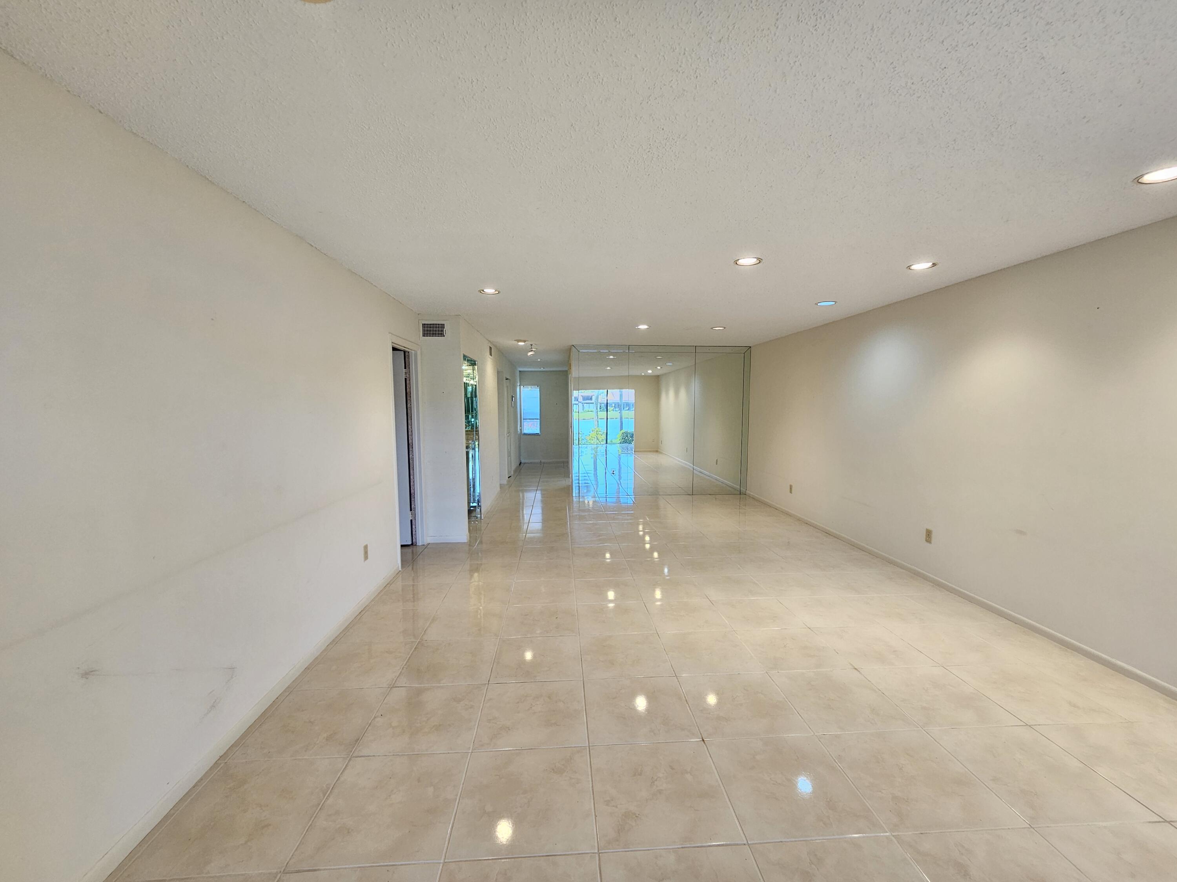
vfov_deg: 89.9
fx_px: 442
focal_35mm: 13
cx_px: 588
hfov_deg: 106.2
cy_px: 441
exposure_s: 1/60
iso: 125
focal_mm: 2.2
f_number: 2.2
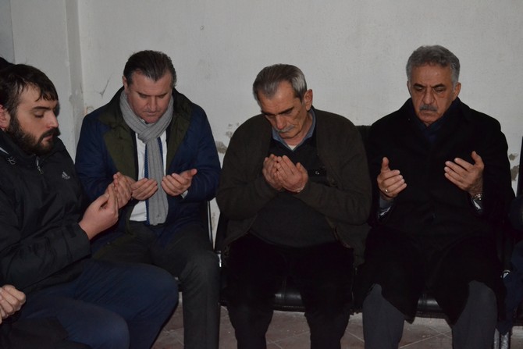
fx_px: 763
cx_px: 262
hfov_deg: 37.8
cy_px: 174
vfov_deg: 25.8
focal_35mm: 52
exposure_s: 1/60
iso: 3200
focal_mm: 35
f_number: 5
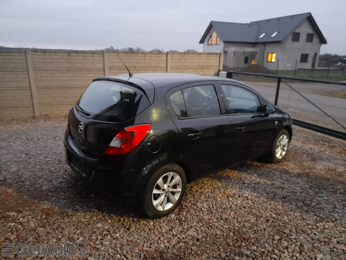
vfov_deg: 54.9
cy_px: 130
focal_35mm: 25
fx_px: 250
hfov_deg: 69.4
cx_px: 173
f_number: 2
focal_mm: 4.6
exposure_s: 1/10
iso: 1000
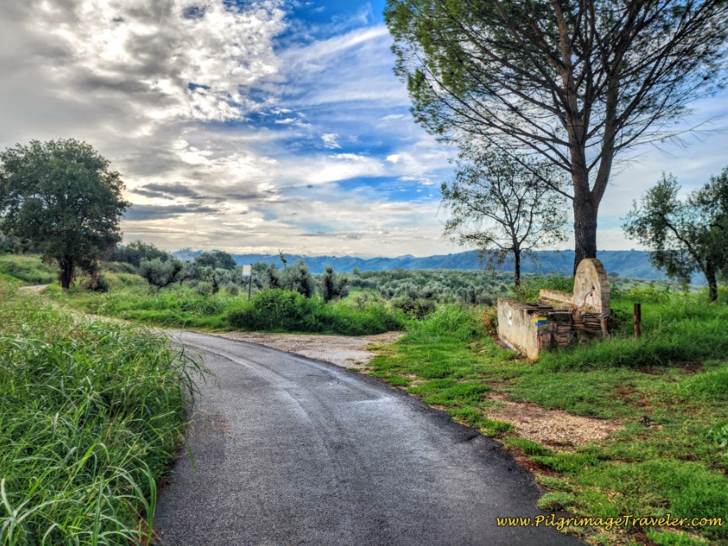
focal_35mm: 24
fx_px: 505
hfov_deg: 71.6
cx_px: 359
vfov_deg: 56.8
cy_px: 262
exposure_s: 1/607
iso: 12
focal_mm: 6.4
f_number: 1.8
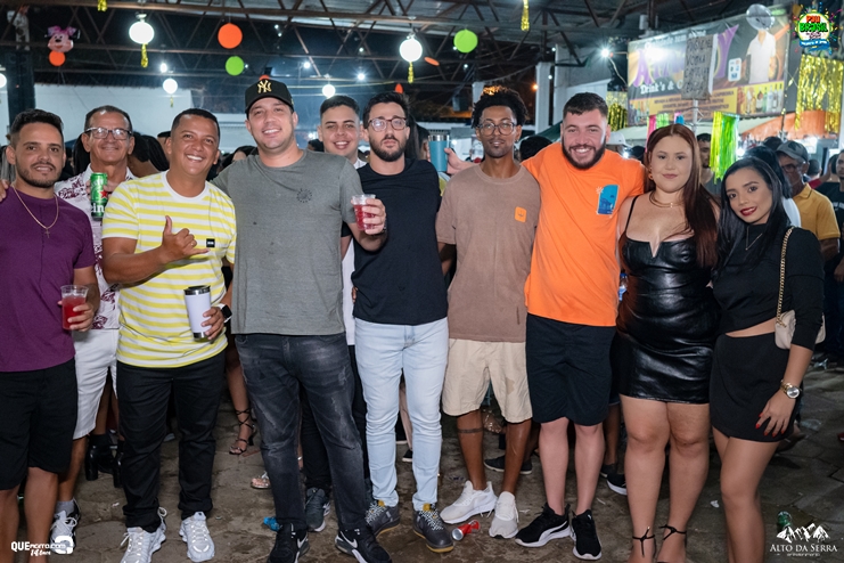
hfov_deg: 53.1
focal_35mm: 36
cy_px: 282
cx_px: 422
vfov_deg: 36.9
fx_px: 844
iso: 2500
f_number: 3.2
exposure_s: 1/125
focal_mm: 24
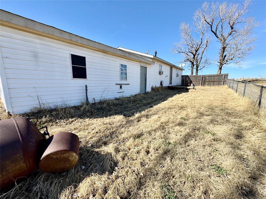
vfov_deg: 85.7
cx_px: 133
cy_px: 100
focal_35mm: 14
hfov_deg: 102.1
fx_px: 108
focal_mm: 2.22
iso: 40
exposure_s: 1/1370
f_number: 2.2
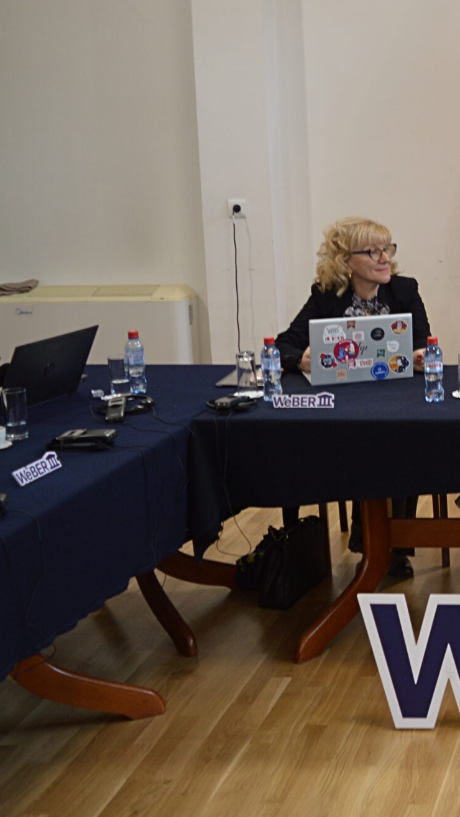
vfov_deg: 37.7
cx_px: 773
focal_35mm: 55
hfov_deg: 18.2
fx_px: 1192
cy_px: 328
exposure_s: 1/30
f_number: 3.5
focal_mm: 18
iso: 280
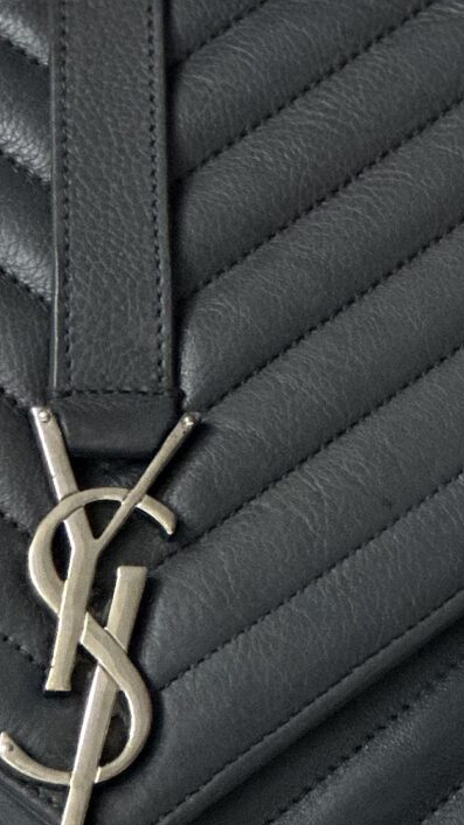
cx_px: 65
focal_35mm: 304
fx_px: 6651
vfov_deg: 7.1
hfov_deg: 4.0
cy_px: 186
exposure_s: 1/80
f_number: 2.8
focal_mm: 9
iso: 250
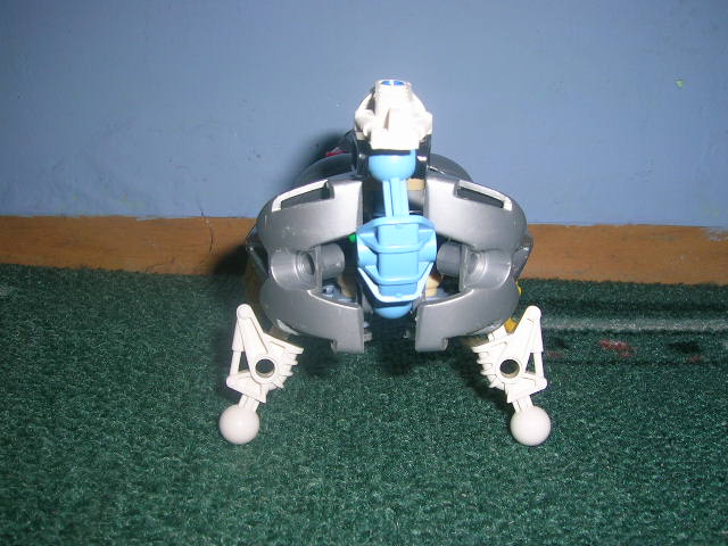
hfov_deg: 52.6
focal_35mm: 35
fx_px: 736
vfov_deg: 40.7
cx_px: 364
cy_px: 273
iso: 50
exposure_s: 1/60.1
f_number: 4.8
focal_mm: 5.4
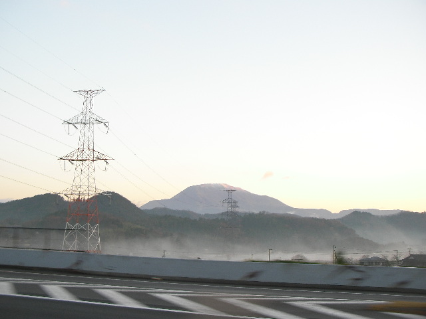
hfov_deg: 36.8
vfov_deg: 28.0
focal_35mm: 52
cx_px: 213
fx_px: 640
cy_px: 160
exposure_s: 1/48.3
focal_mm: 8.7
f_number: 3.6
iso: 50
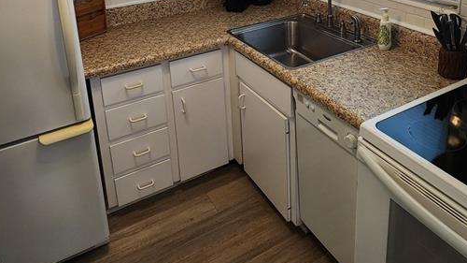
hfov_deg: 66.0
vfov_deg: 35.7
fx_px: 359
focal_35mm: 29
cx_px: 246
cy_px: -7
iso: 125
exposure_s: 1/60
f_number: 2.2
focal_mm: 2.2
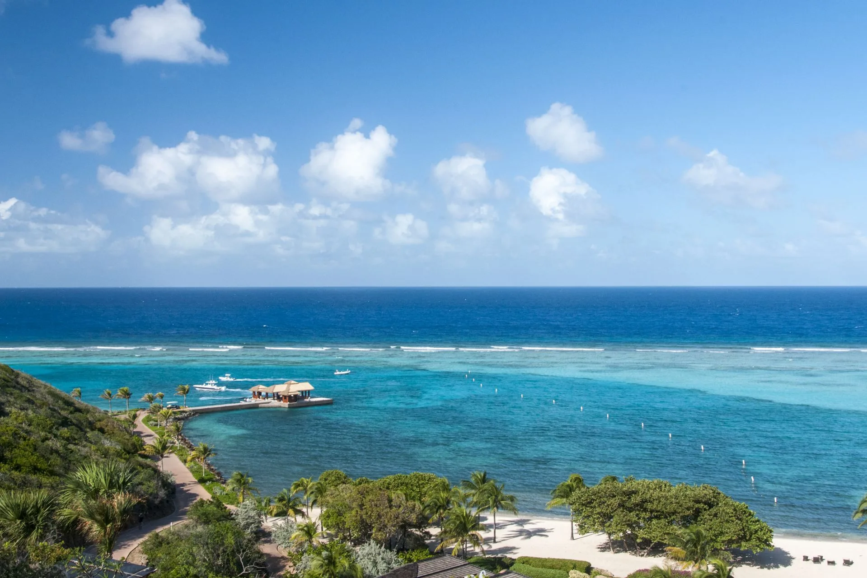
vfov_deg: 34.2
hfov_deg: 49.5
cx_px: 434
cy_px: 289
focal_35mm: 39
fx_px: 939
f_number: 14
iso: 500
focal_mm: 26
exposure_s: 1/200
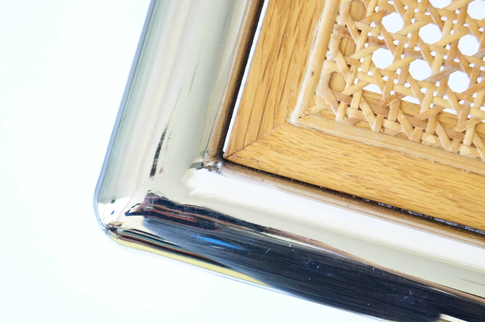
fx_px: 1110
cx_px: 242
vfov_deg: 16.5
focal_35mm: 82
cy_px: 161
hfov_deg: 24.7
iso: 3200
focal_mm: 55
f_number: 5.6
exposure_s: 1/50
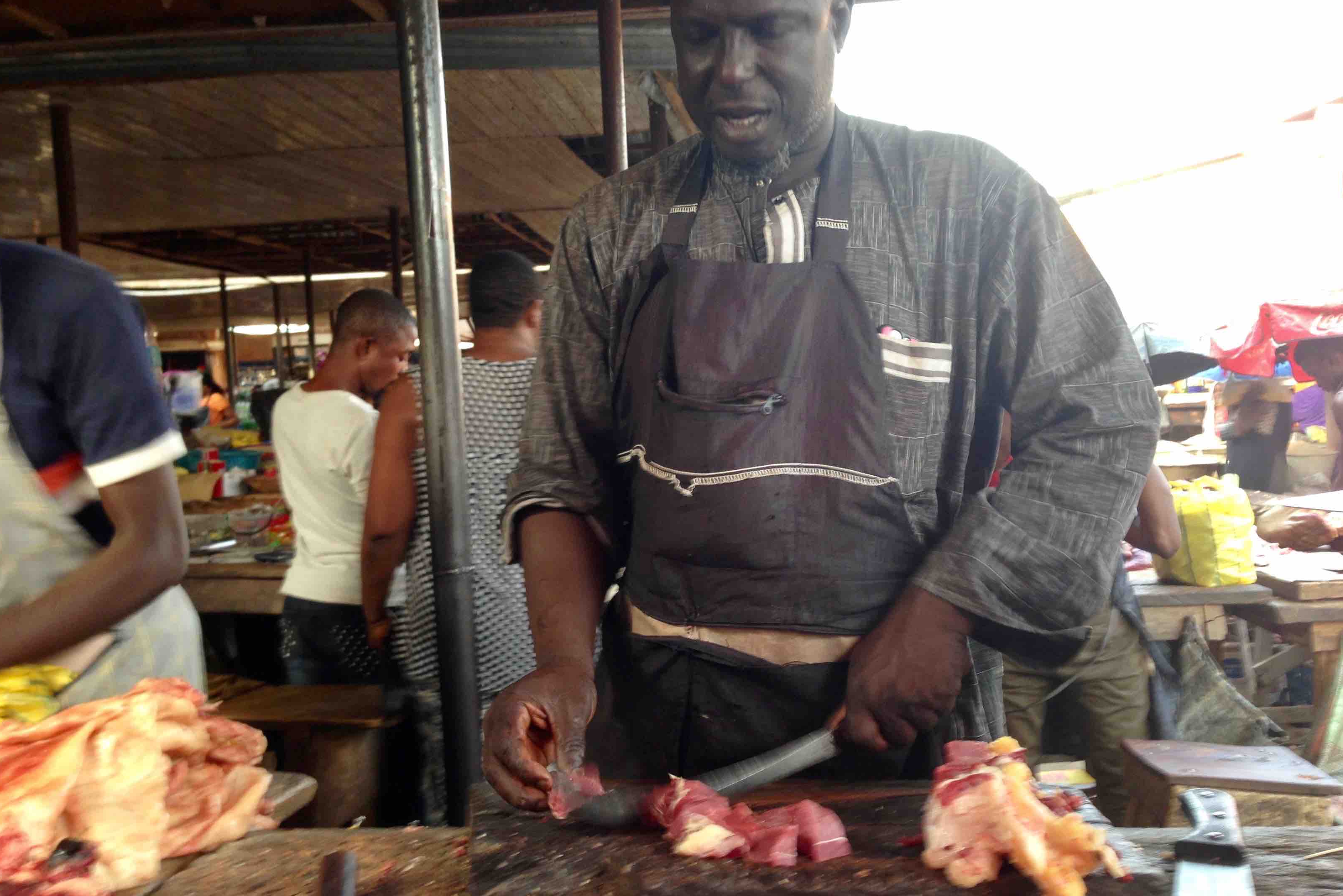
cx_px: 673
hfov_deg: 54.4
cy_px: 470
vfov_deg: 37.8
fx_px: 1306
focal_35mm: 35
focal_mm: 4.12
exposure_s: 1/20
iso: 50
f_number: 2.4
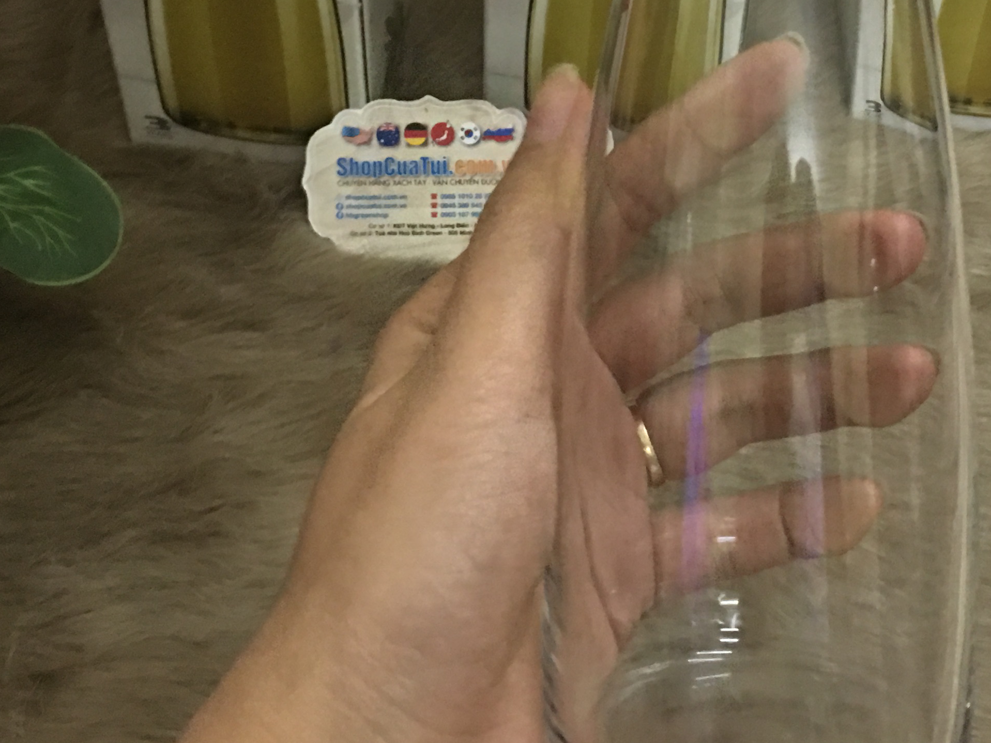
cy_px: 68
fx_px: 1746
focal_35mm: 61
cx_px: 659
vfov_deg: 23.4
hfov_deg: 31.4
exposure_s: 1/8
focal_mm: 4.15
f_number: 2.2
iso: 125
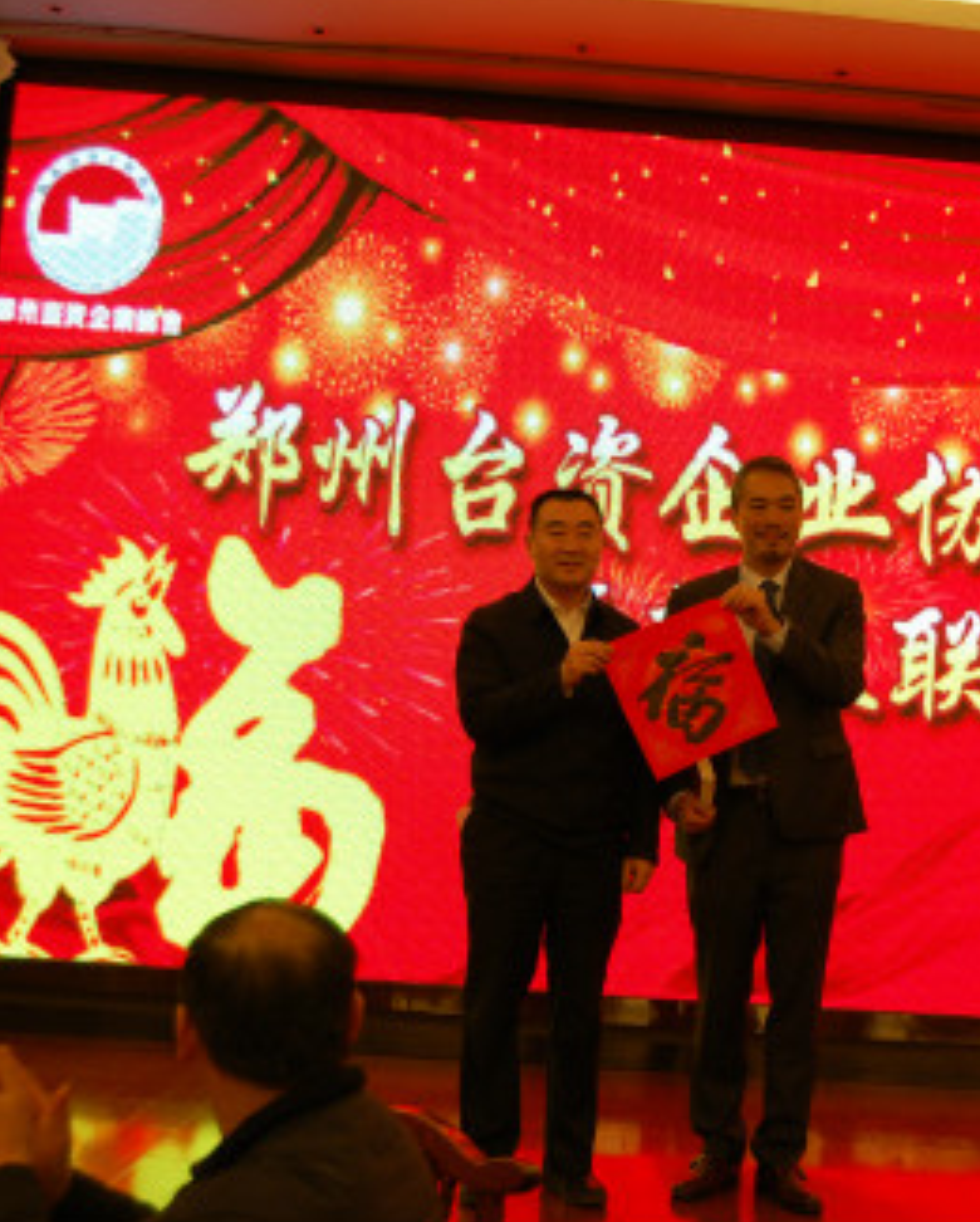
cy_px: 600
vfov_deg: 36.0
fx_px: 1882
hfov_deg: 28.8
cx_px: 727
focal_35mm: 52
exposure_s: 1/30
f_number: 4
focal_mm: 24
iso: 400
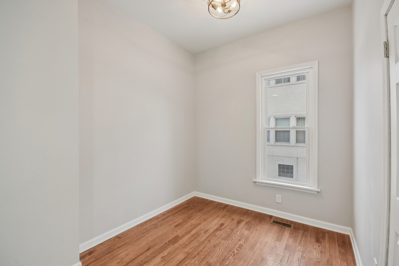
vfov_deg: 77.3
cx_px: 200
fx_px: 166
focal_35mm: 15
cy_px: 133
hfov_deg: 100.4
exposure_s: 1/40
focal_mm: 10
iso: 400
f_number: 8
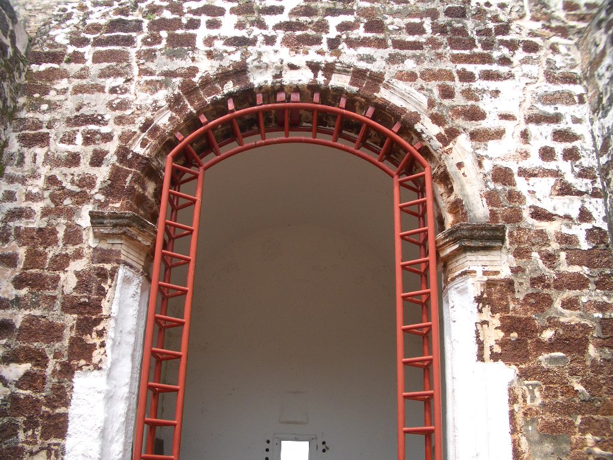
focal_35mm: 35
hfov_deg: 52.6
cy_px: 230
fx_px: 620
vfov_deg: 40.7
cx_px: 306
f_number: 4.3
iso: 50
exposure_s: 1/160
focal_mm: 5.8
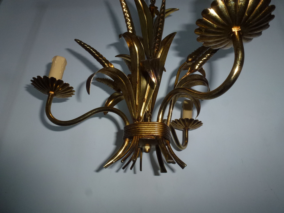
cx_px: 142
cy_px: 106
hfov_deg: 71.6
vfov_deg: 56.8
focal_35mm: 24
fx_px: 197
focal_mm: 4.3
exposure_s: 1/60
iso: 160
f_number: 6.3
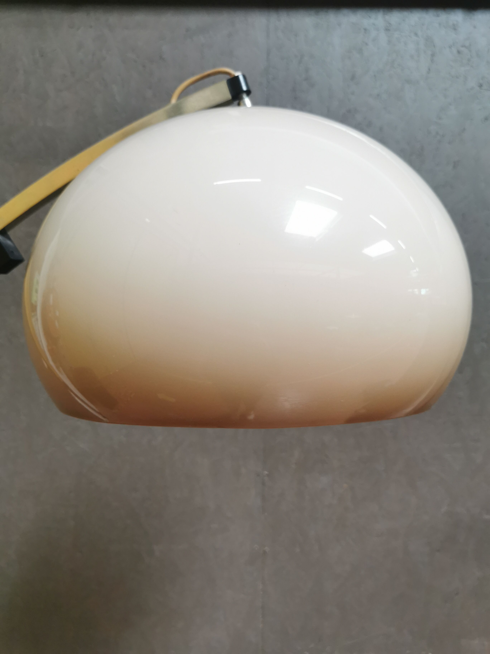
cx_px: 245
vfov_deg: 65.3
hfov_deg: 51.4
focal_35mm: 27
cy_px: 327
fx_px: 510
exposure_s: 1/100
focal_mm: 5.58
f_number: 1.8
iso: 160
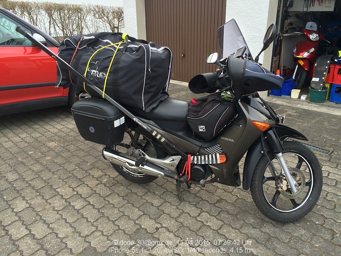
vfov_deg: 48.2
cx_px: 170
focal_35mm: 29
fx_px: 286
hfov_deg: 61.7
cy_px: 128
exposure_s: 1/40
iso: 40
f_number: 2.2
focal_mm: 4.15
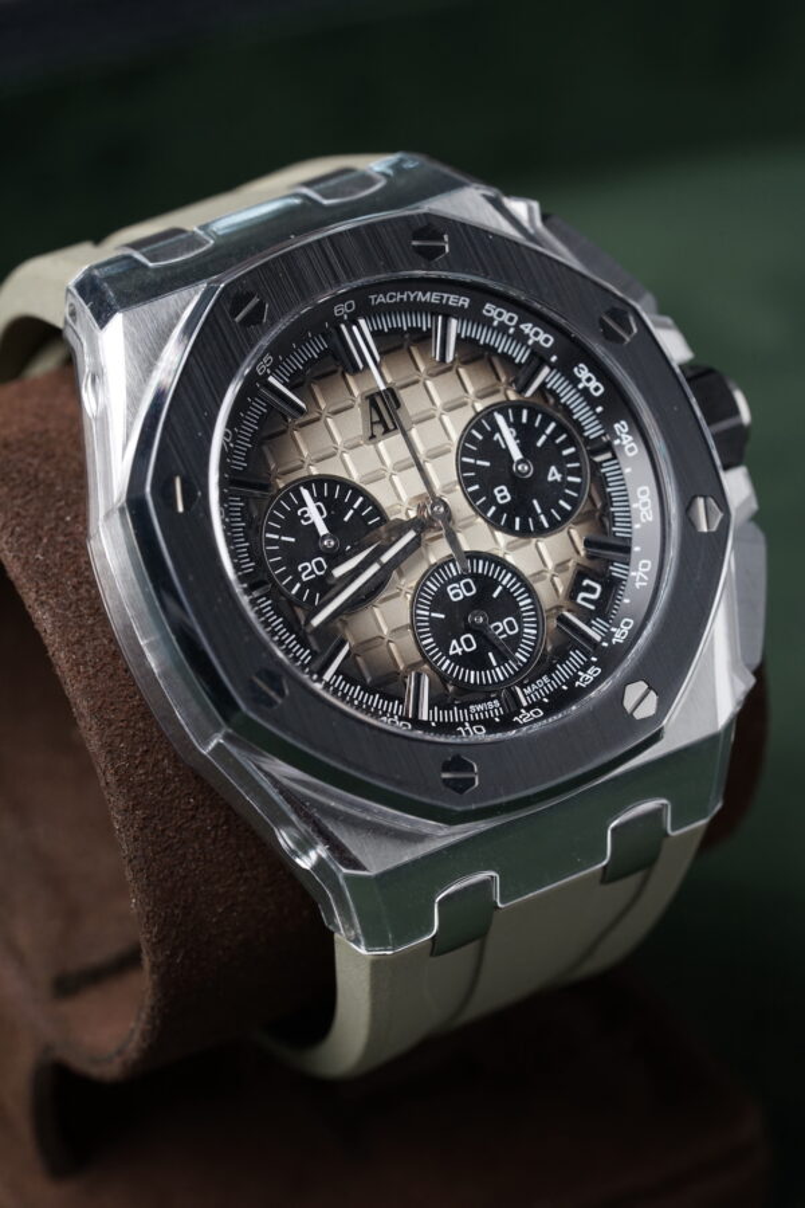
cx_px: 402
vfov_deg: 22.6
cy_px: 604
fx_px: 3019
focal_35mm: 90
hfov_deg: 15.2
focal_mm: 90
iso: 500
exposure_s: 1/8
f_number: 9
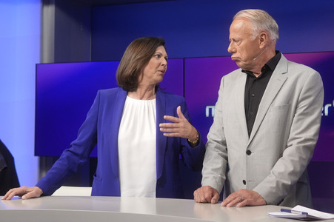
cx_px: 167
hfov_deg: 43.6
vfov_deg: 29.8
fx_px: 417
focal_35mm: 45
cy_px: 111
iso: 640
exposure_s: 1/250
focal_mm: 30
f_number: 2.2
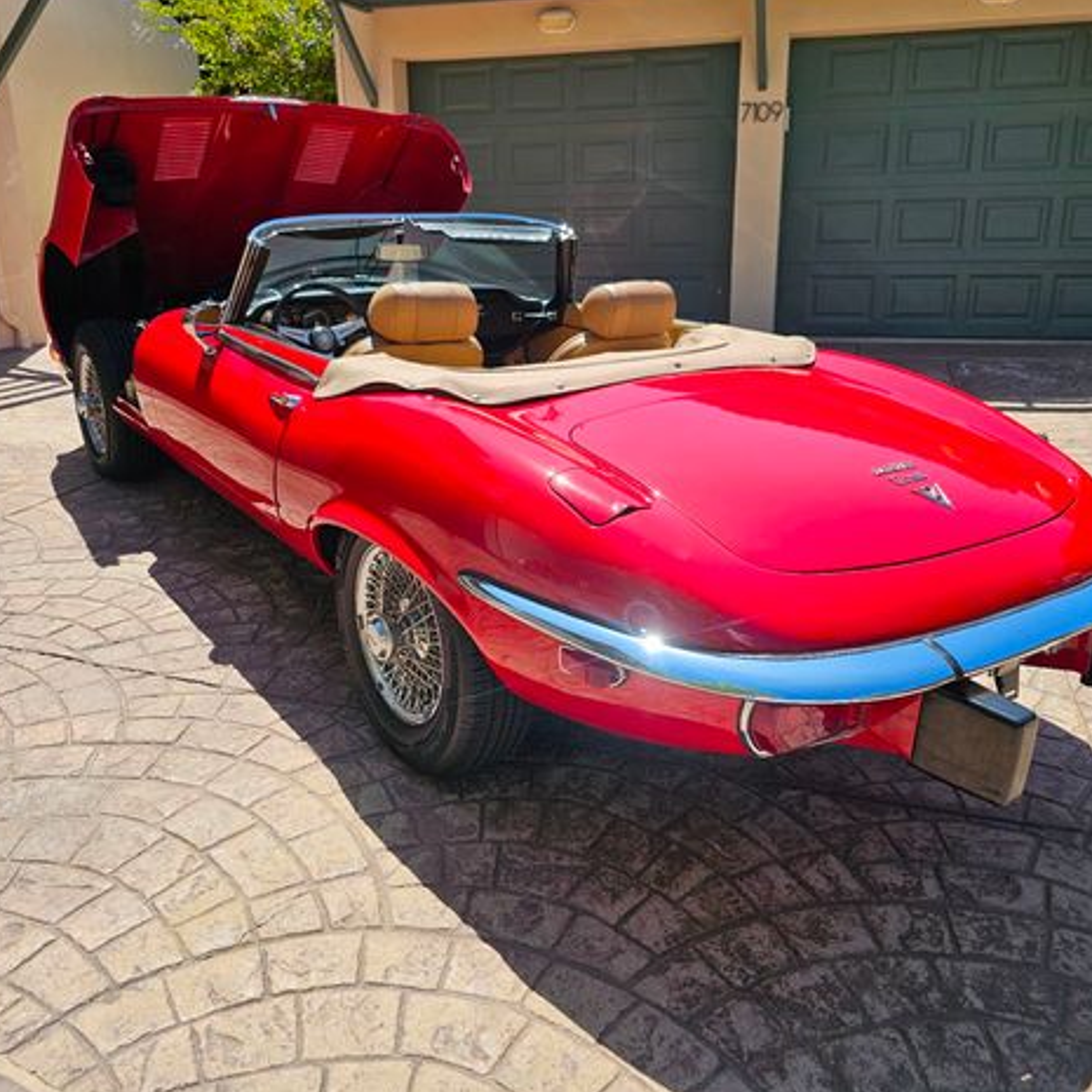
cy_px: 538
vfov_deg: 57.3
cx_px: 533
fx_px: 999
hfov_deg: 57.3
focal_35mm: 28
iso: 10
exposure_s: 1/591
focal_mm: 6.3
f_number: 1.7
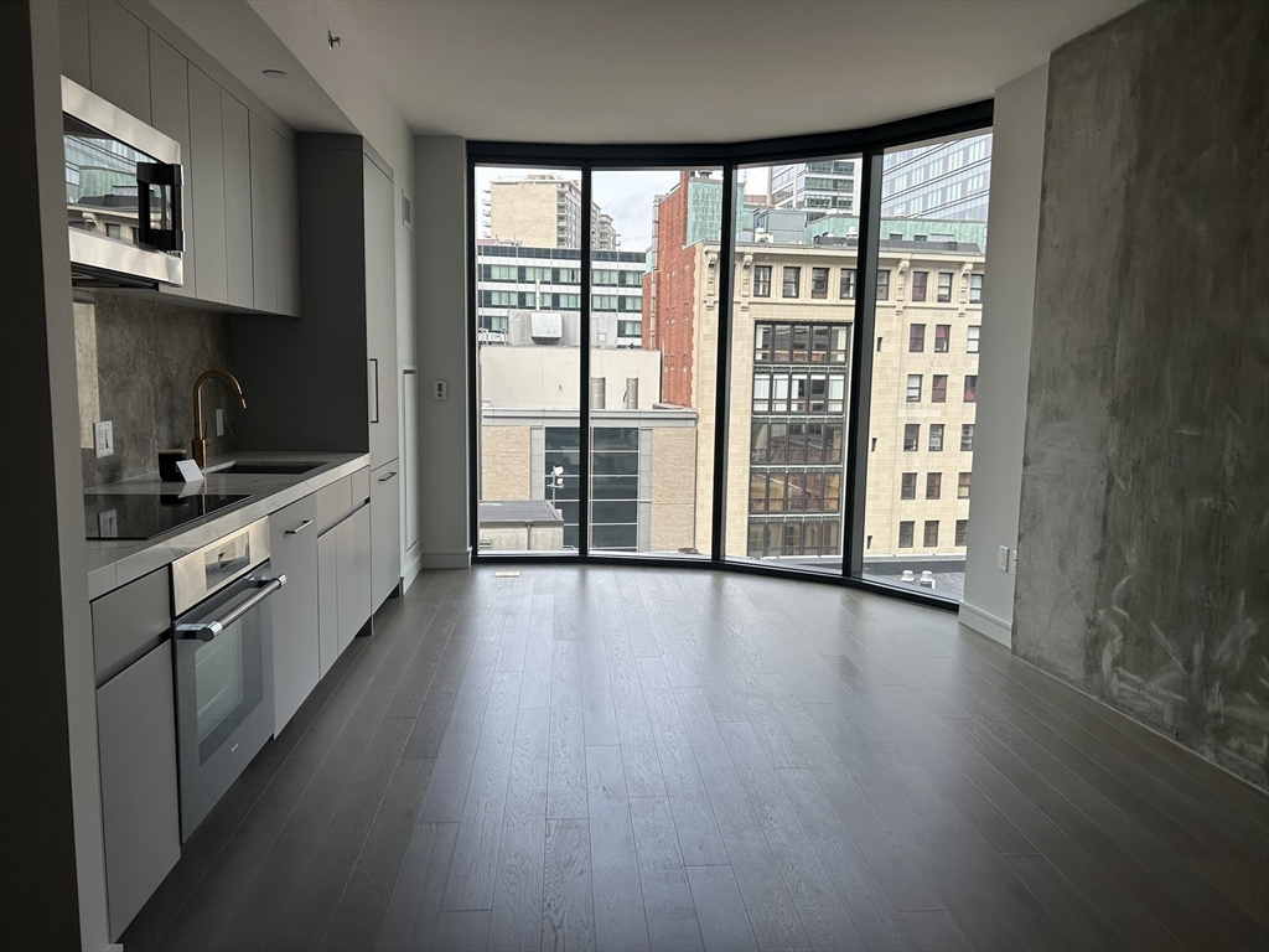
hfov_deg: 67.3
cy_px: 476
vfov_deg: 53.1
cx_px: 634
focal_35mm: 26
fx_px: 953
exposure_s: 1/539
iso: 50
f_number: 1.5
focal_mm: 5.7
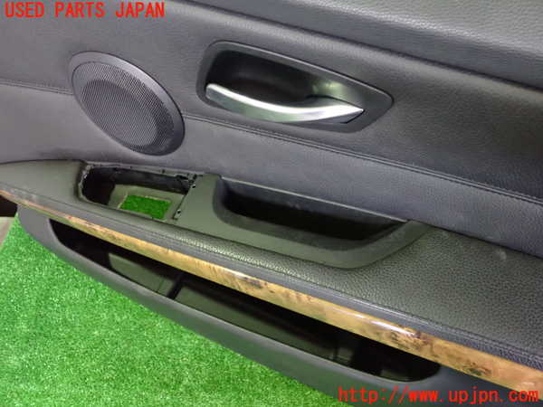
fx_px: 471
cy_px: 204
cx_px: 272
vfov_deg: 46.8
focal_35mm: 30
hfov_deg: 60.0
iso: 1250
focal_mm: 5.4
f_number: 2.3
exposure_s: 1/30
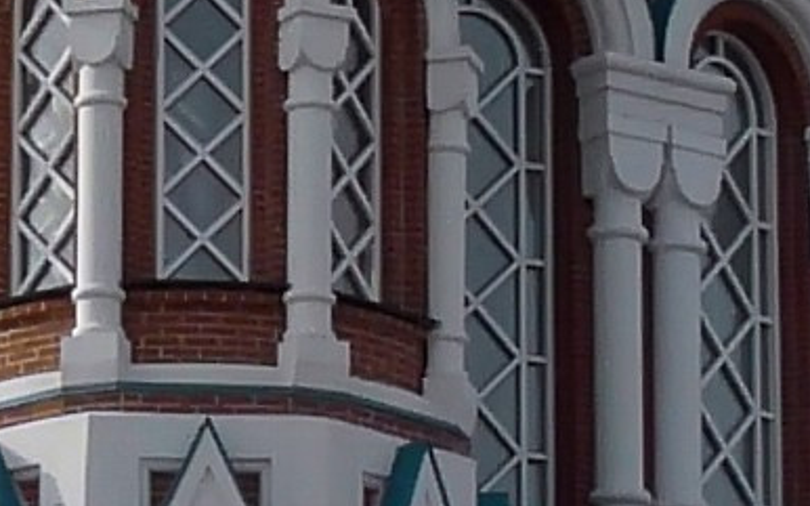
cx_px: -308
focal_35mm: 394
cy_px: 556
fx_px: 8695
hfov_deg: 5.3
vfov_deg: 3.3
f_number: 5
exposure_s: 1/800
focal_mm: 7.2
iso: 100
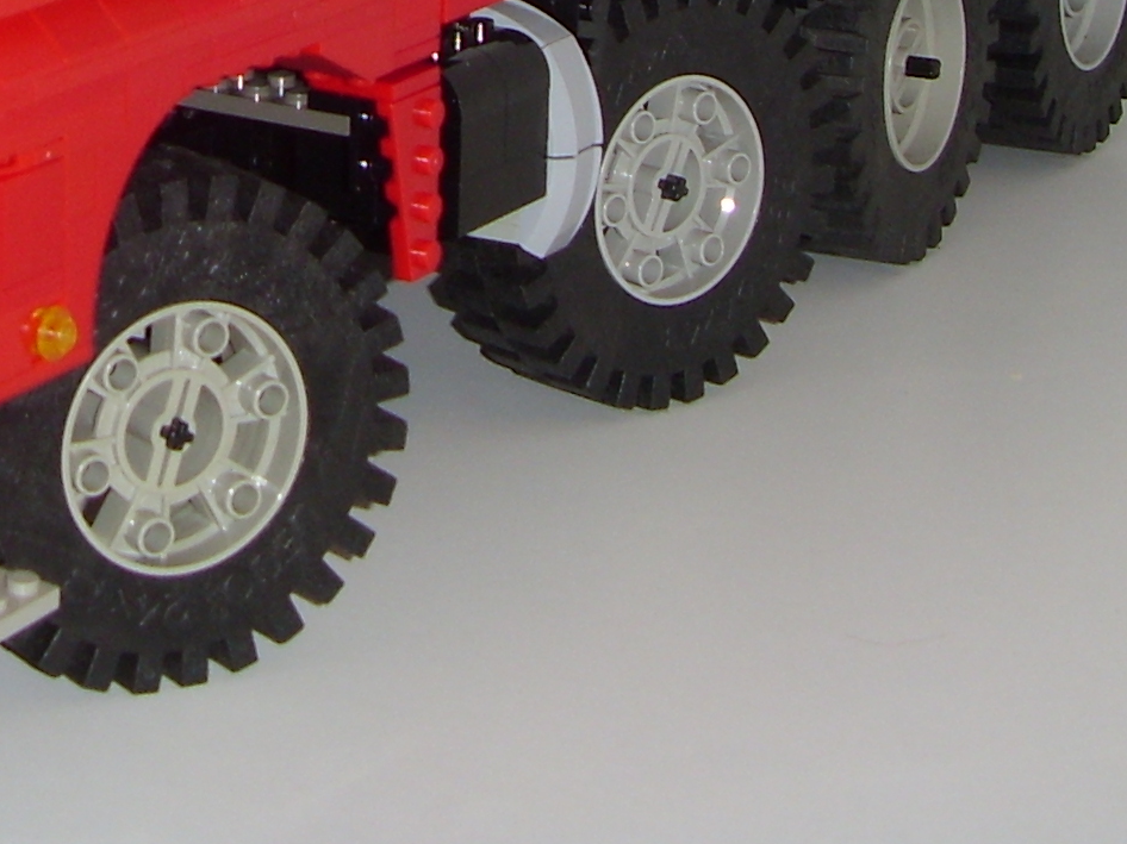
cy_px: -525
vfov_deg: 12.9
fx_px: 3483
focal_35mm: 107
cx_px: 79
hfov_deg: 18.0
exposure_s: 1/30
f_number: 3.5
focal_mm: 6.3
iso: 50
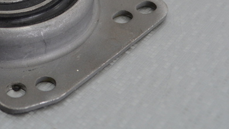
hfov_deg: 21.8
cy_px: -3
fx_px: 583
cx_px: 34
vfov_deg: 12.4
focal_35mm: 96
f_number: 4.5
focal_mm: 30
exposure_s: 1/60
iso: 450
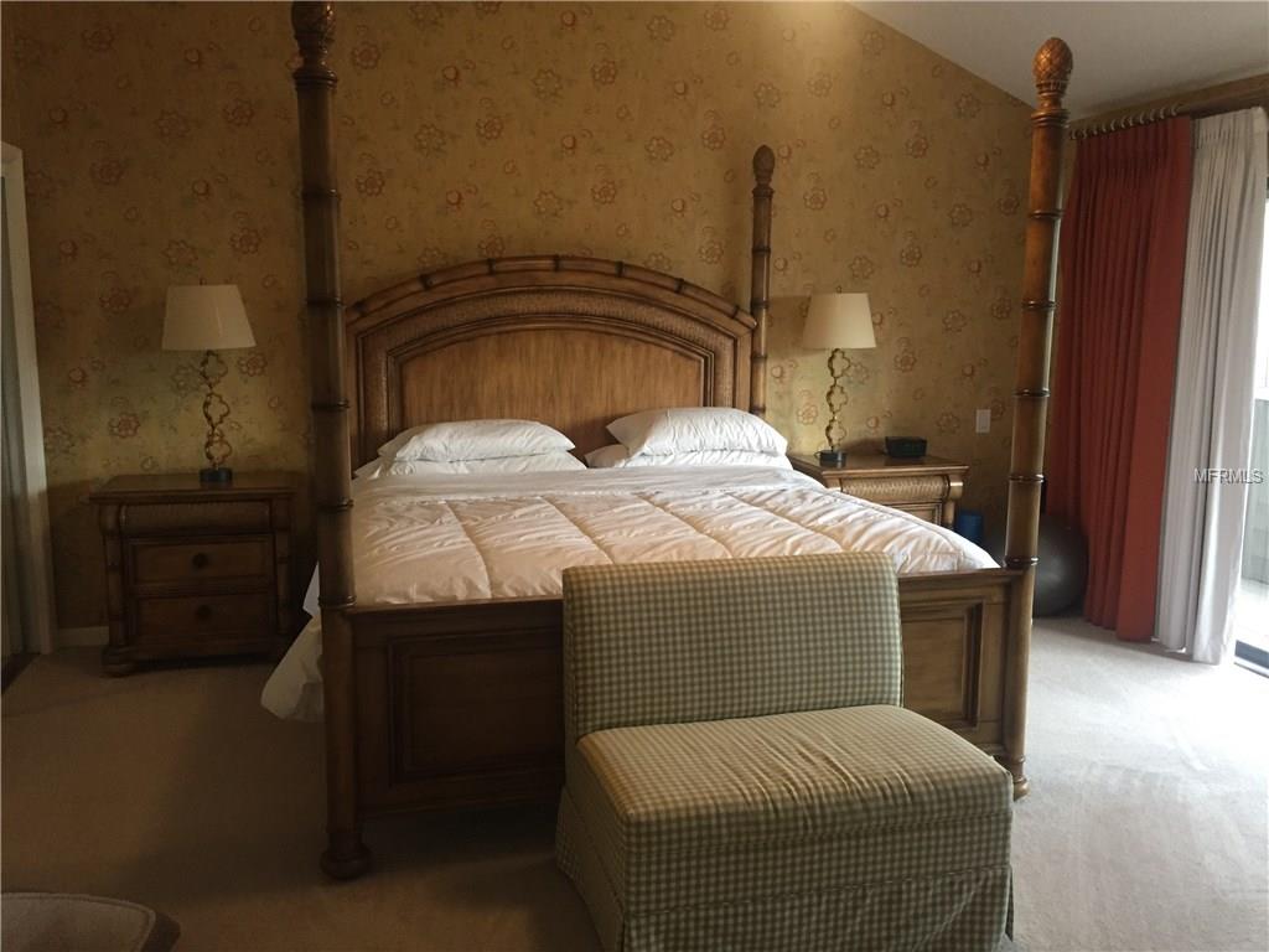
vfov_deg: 48.2
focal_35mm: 29
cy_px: 476
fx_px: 1063
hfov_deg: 61.7
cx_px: 634
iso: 200
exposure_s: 1/33
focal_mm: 4.15
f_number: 2.2
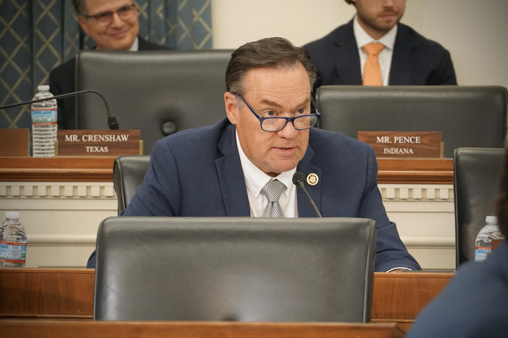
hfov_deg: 10.2
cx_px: 254
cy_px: 169
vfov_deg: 6.8
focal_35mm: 202
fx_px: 2857
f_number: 5.6
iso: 4000
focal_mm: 135
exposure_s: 1/250
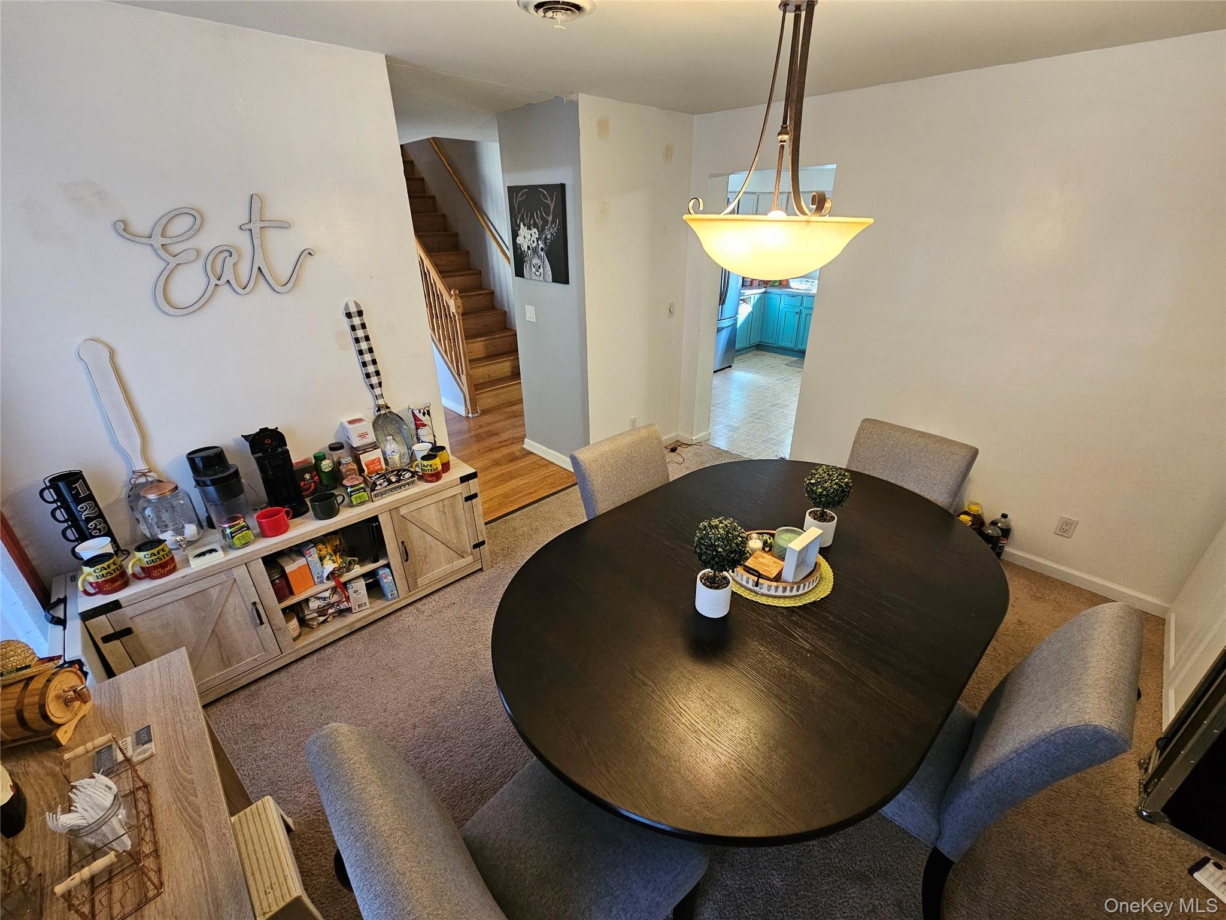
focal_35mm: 13
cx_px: 613
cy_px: 460
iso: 320
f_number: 2.2
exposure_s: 1/30
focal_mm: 2.2
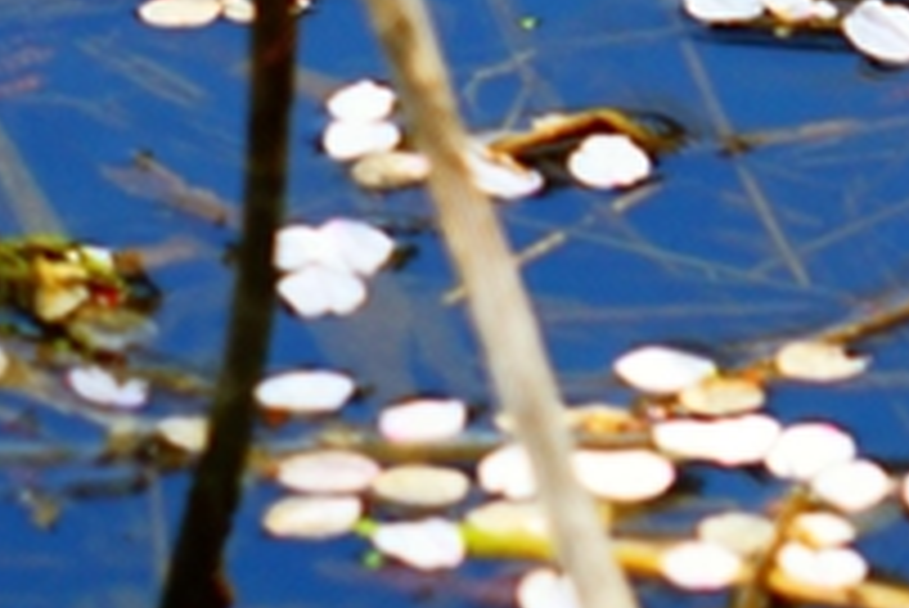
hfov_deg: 1.4
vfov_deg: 1.0
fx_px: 35981
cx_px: 810
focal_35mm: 1424
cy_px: -511
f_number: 6.3
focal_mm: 240
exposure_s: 1/400
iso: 200
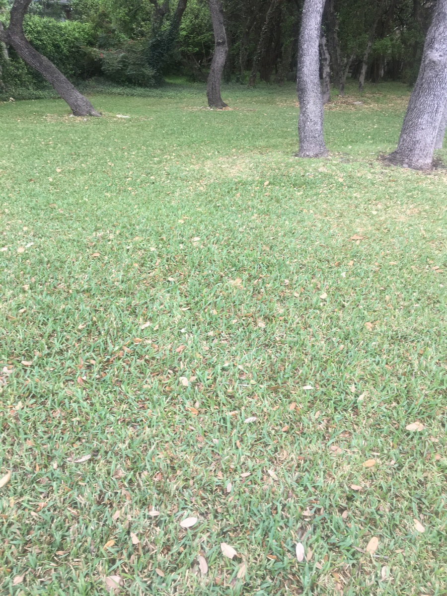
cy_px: 298
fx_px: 499
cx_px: 224
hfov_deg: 48.2
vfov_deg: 61.7
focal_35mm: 29
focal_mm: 4.15
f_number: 2.2
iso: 40
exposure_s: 1/120
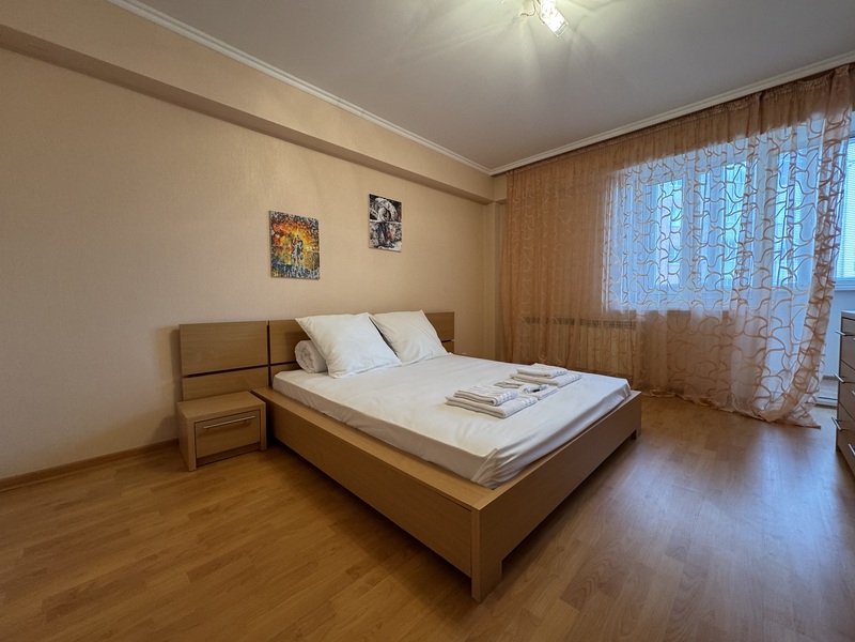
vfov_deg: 85.7
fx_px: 346
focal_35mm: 14
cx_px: 428
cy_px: 321
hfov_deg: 102.1
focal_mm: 2.22
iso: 160
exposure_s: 1/50
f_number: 2.2
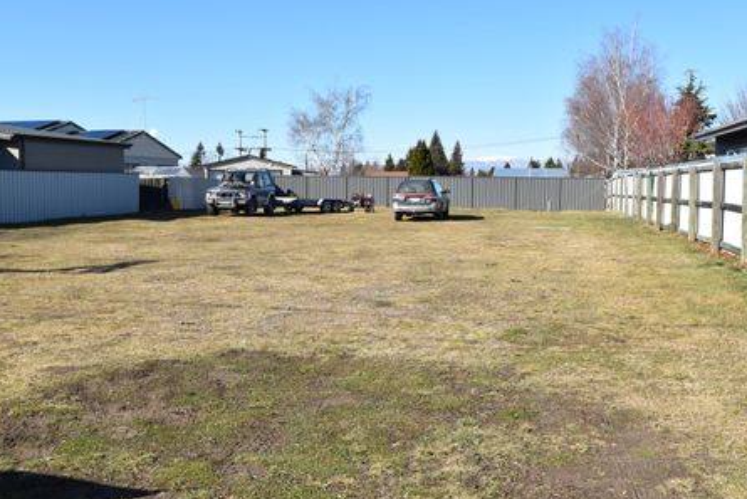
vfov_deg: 35.1
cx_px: 366
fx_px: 789
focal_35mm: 38
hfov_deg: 50.7
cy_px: 258
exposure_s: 1/320
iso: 200
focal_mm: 24
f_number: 9
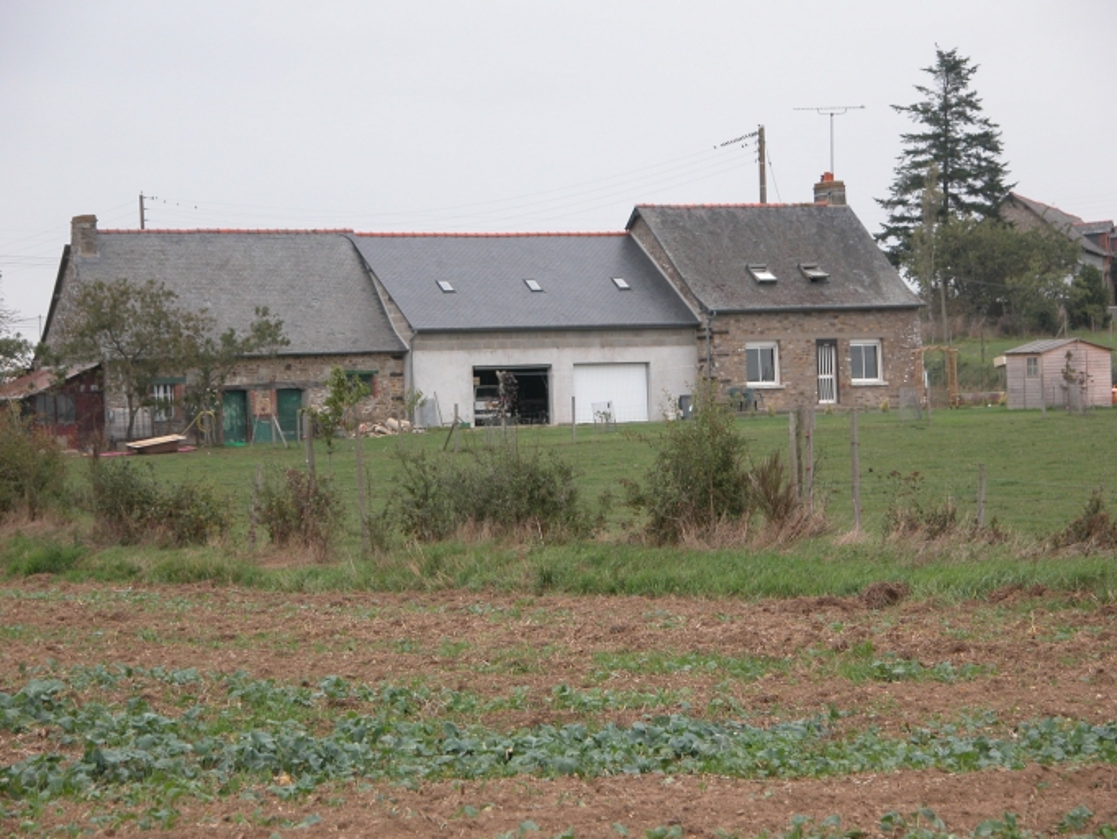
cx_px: 558
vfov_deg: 10.9
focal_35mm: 136
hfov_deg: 14.5
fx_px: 4390
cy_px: 420
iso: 100
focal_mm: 34.7
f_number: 3.8
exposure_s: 1/130
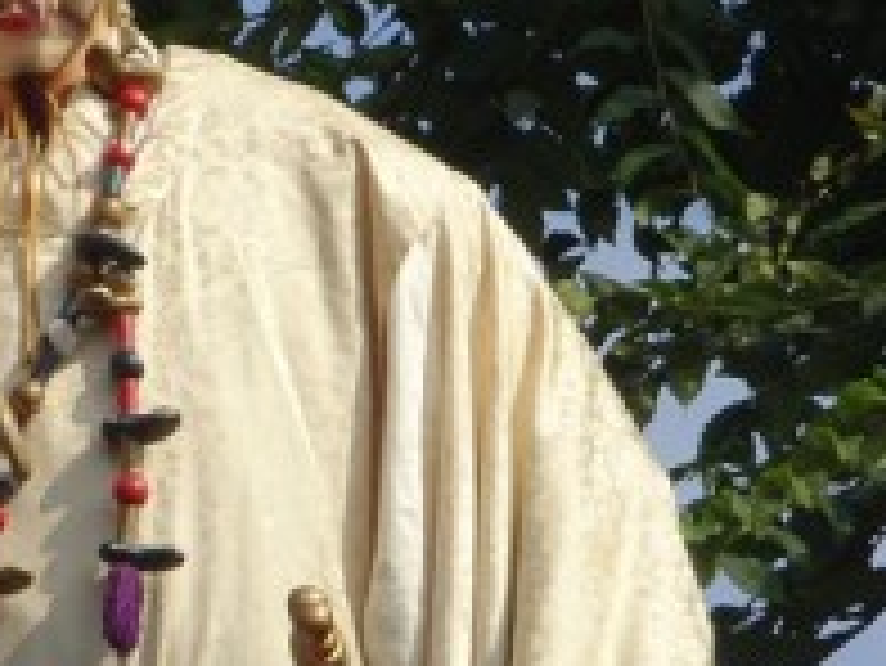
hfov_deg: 2.7
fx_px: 18875
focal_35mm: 737
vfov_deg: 2.0
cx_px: 175
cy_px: 479
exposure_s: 1/500
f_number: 6.3
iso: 80
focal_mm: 49.49
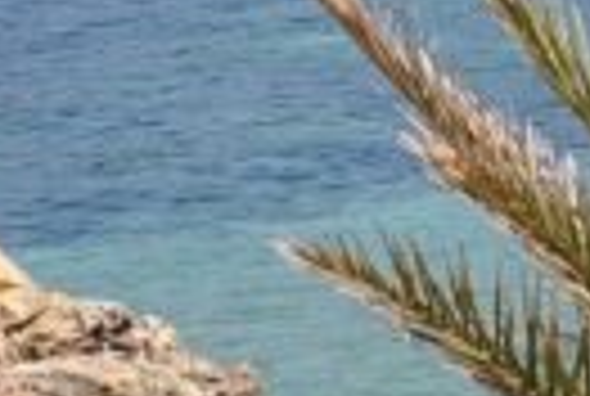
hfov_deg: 6.3
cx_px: 1977
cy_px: -108
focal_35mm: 292
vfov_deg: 4.7
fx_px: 4795
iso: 200
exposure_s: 1/320
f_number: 9
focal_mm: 25
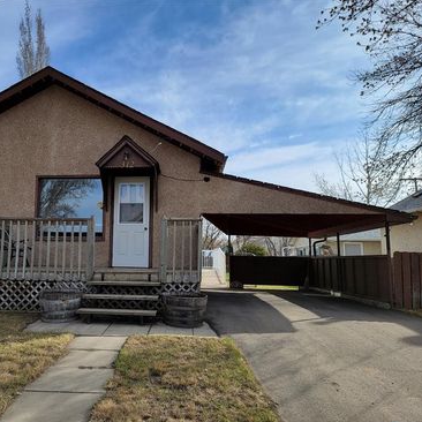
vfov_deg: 55.6
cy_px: 214
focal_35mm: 29
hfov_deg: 54.3
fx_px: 400
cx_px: 136
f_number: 1.8
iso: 16
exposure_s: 1/827
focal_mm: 6.7
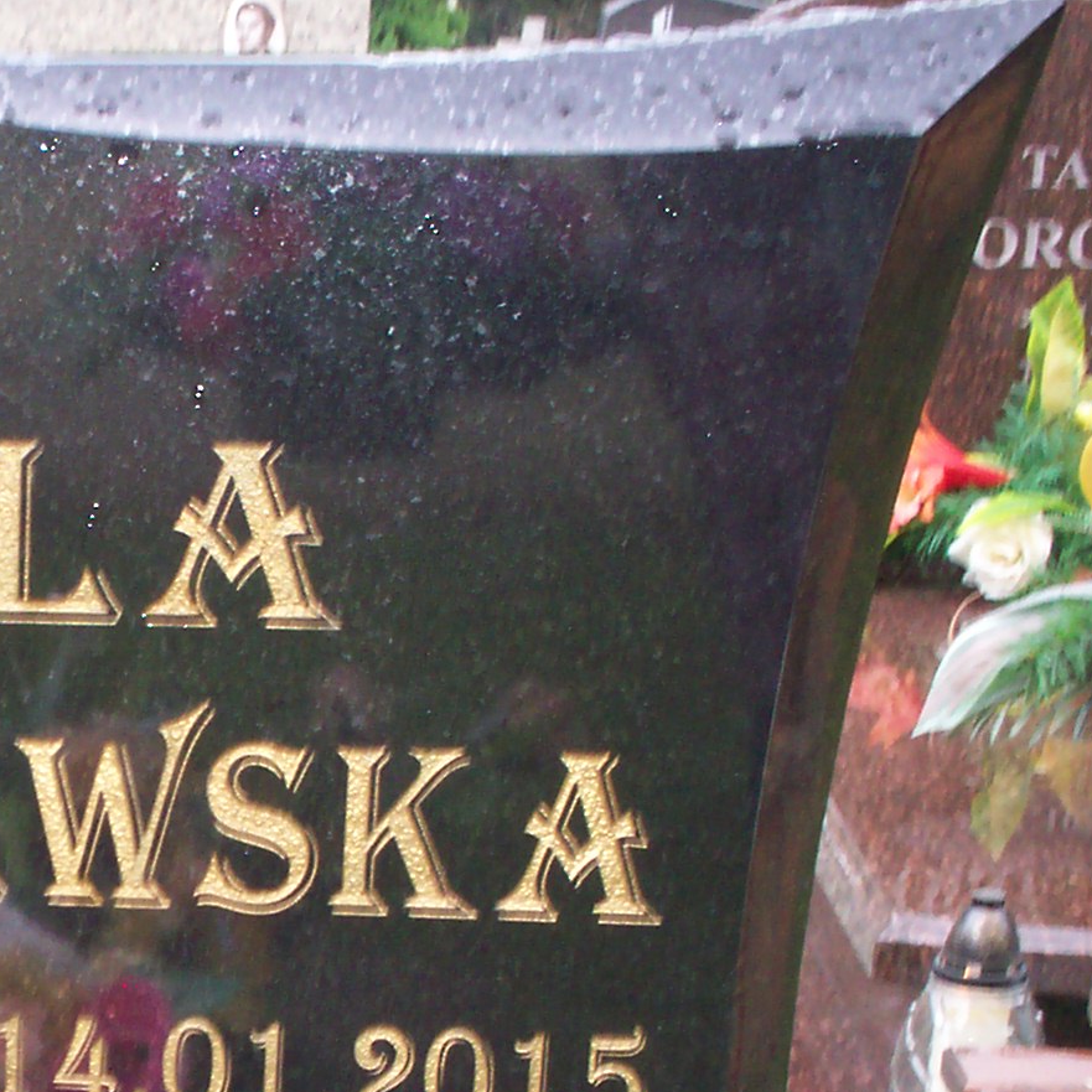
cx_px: -150
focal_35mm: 93
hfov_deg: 17.9
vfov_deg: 18.2
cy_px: 1077
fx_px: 3319
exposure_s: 1/60
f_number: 4.5
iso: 140
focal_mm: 6
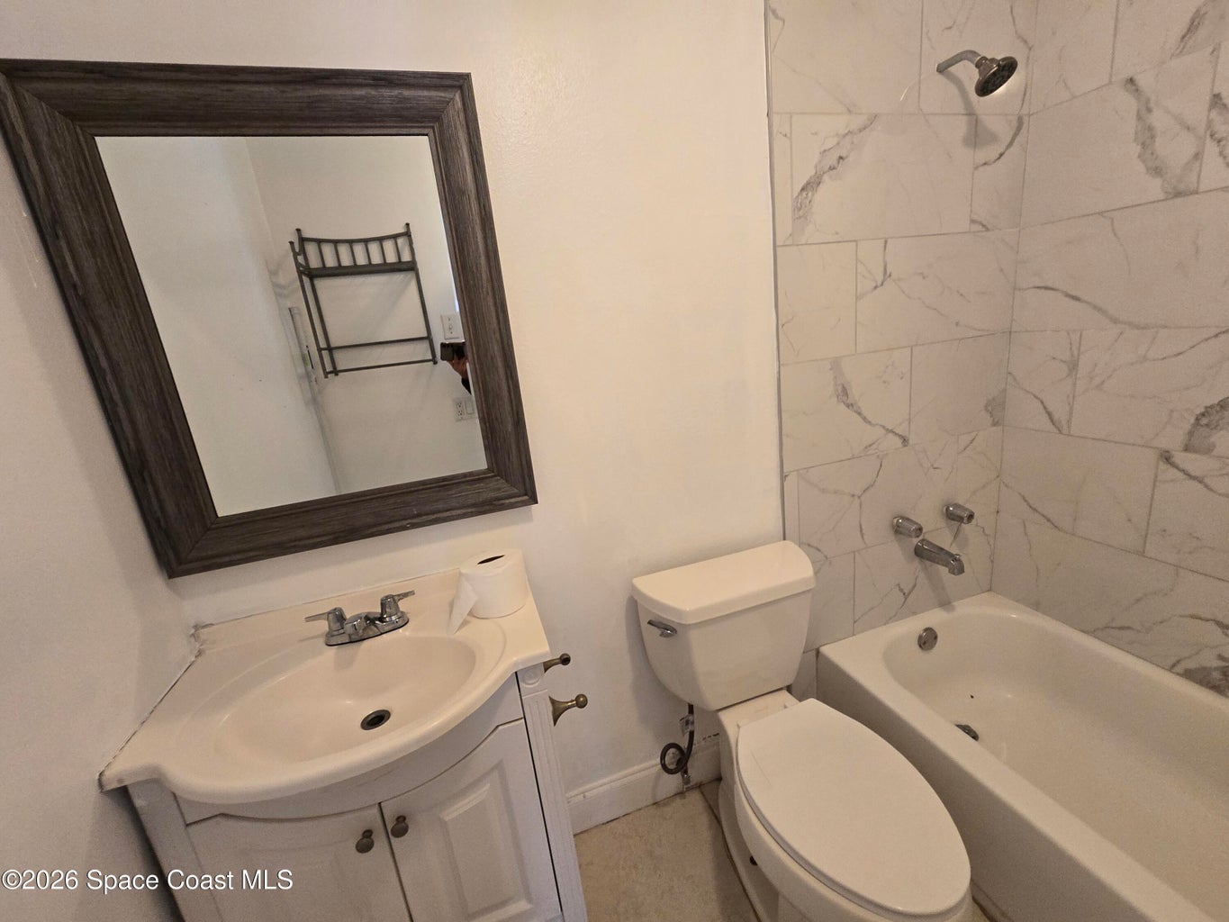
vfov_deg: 89.9
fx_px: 462
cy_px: 461
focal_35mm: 13
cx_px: 614
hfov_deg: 106.2
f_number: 2.2
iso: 320
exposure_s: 1/60
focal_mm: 2.2
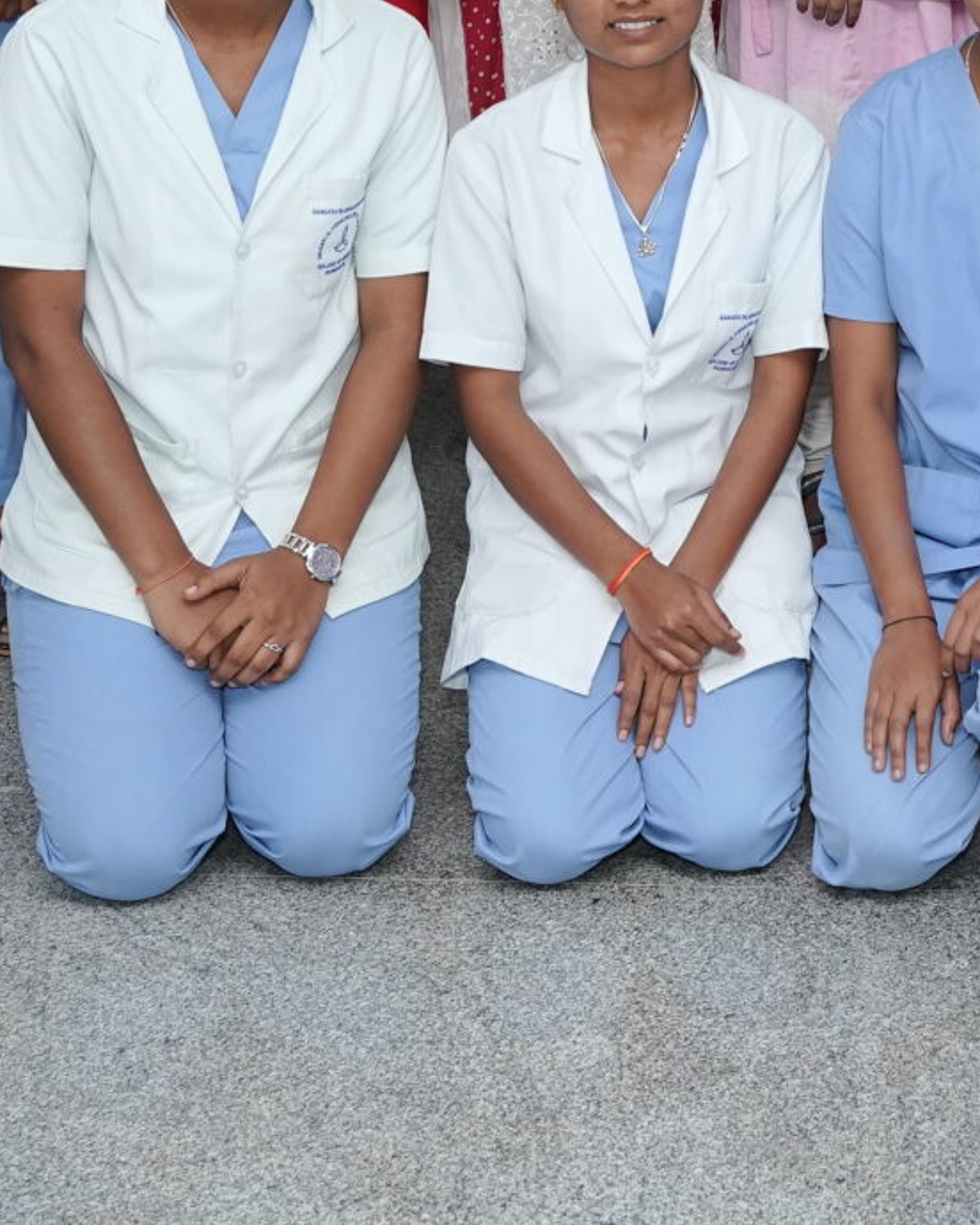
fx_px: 3763
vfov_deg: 17.8
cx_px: 1253
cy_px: -171
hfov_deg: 14.3
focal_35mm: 104
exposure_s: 1/125
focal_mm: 29.8
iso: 800
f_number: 7.1
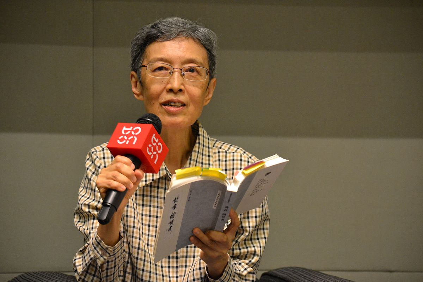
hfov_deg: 13.4
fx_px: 1798
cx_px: 212
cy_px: 141
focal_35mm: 153
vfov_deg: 9.0
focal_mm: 102
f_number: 4.8
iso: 2200
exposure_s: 1/30
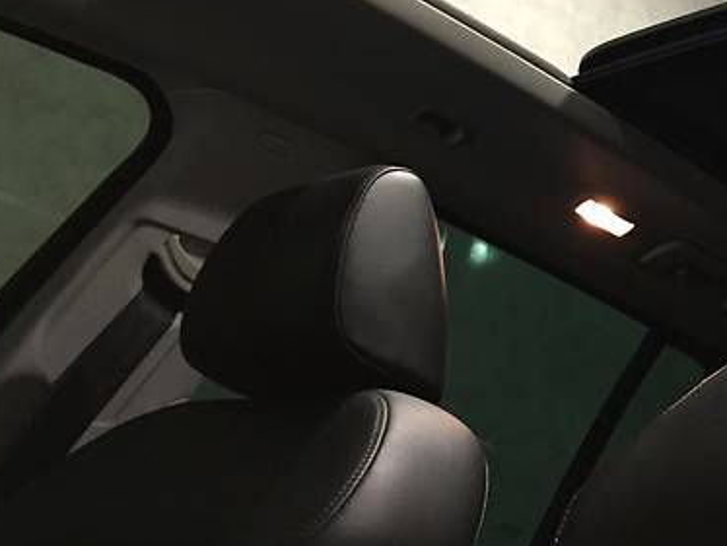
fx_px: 1303
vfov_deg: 23.3
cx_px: 719
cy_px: 95
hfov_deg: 29.2
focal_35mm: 62
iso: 250
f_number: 2.2
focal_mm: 4.2
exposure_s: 1/20
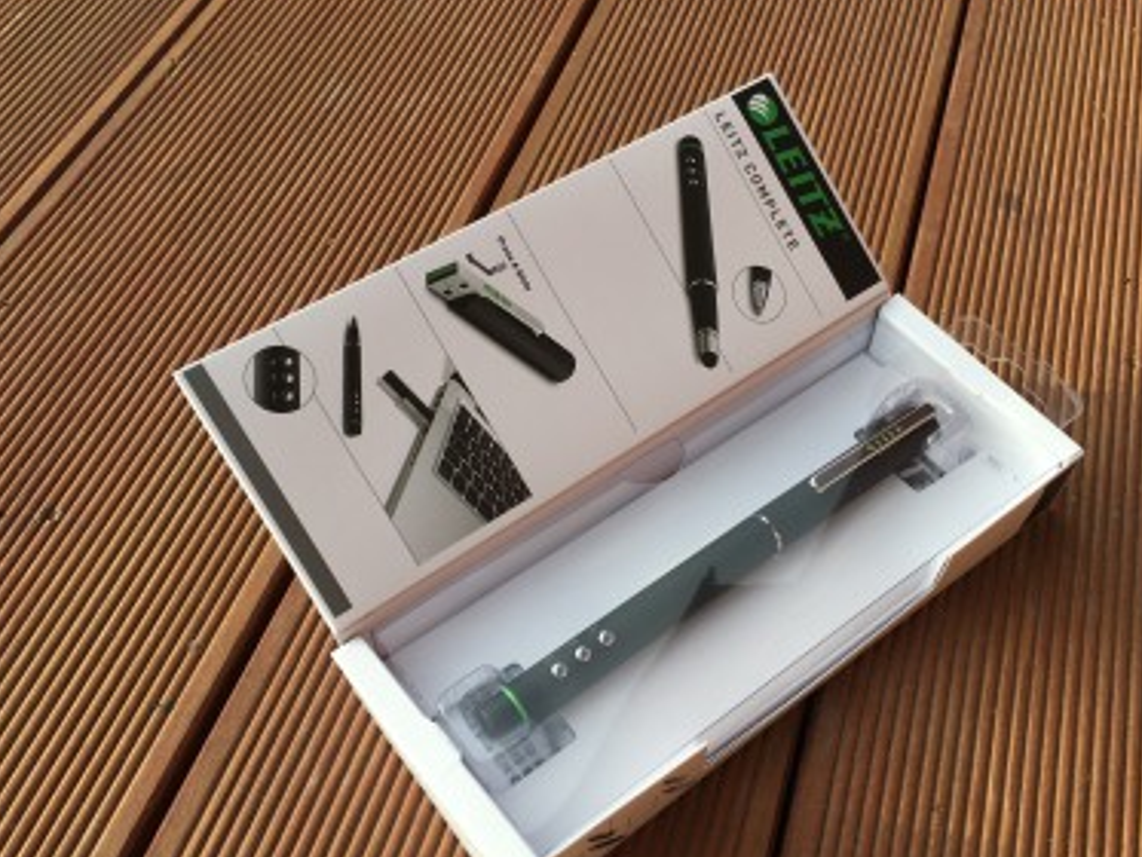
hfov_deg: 52.5
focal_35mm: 35
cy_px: 471
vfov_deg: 40.7
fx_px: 1155
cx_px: 634
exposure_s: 1/810
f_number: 2.2
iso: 25
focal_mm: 4.15
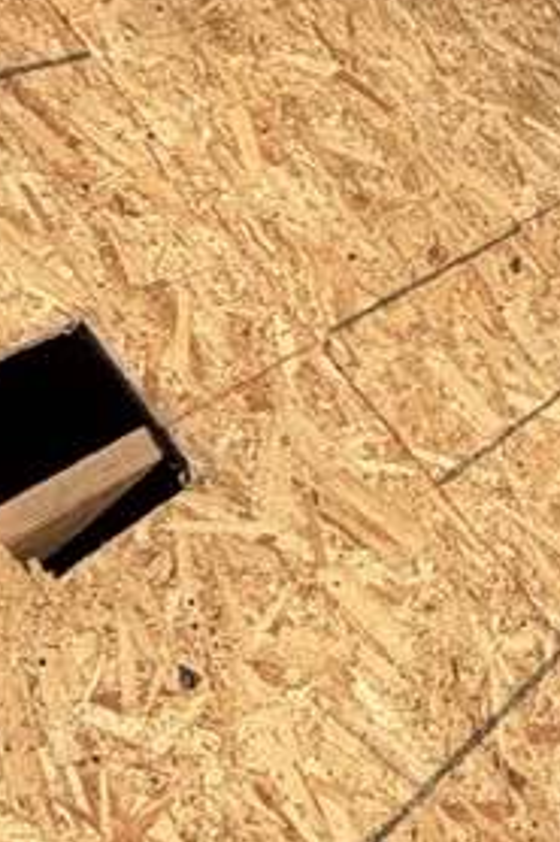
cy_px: 48
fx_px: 1565
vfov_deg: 28.6
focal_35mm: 67
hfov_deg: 18.8
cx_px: 726
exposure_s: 1/1105
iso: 20
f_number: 2.2
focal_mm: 2.22
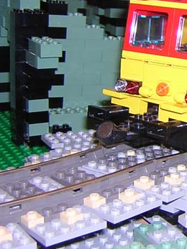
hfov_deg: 16.7
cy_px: 55
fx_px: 598
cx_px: 251
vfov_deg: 23.3
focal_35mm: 83
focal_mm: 4.7
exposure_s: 1/60.1
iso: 100
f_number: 2.6
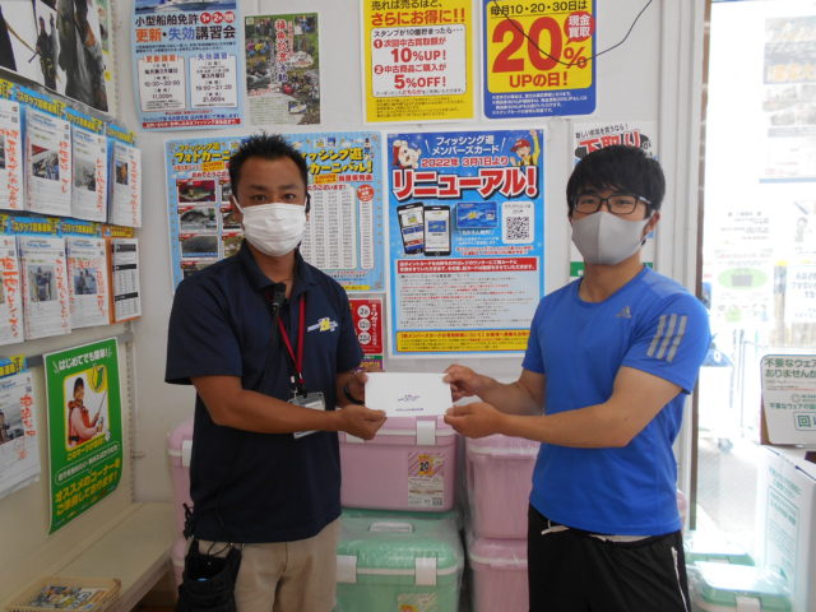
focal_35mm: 26
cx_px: 408
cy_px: 306
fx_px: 613
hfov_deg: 67.3
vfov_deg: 53.1
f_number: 3.2
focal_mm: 4.6
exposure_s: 1/40
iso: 80
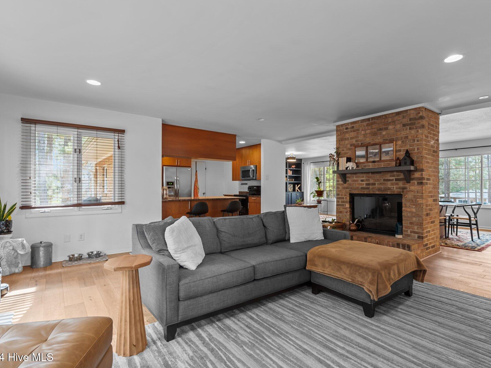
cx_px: 259
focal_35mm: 18
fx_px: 255
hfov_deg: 87.7
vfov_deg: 71.6
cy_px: 183
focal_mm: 16
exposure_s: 1.3
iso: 400
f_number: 8
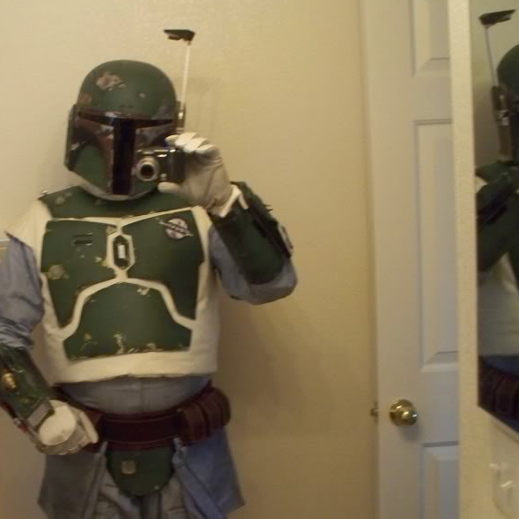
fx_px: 967
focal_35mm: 57
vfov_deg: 30.0
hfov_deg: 29.3
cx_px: 92
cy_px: 309
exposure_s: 1/40
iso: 400
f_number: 2.8
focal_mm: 7.54
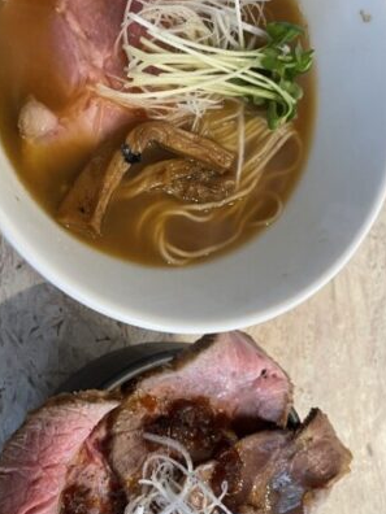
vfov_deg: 44.8
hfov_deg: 34.0
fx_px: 624
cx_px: 121
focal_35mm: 42
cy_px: 243
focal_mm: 4.2
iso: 125
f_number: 1.6
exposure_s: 1/60
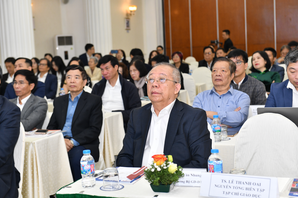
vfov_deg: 21.9
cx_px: 149
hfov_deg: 32.4
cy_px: 99
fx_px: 513
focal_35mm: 62
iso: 1600
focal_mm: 62
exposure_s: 1/250
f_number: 4
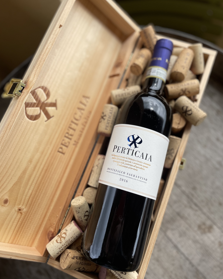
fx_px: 231
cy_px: 137
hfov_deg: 51.5
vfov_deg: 62.2
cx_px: 110
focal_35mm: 28
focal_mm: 4.2
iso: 50
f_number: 1.6
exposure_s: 1/1642
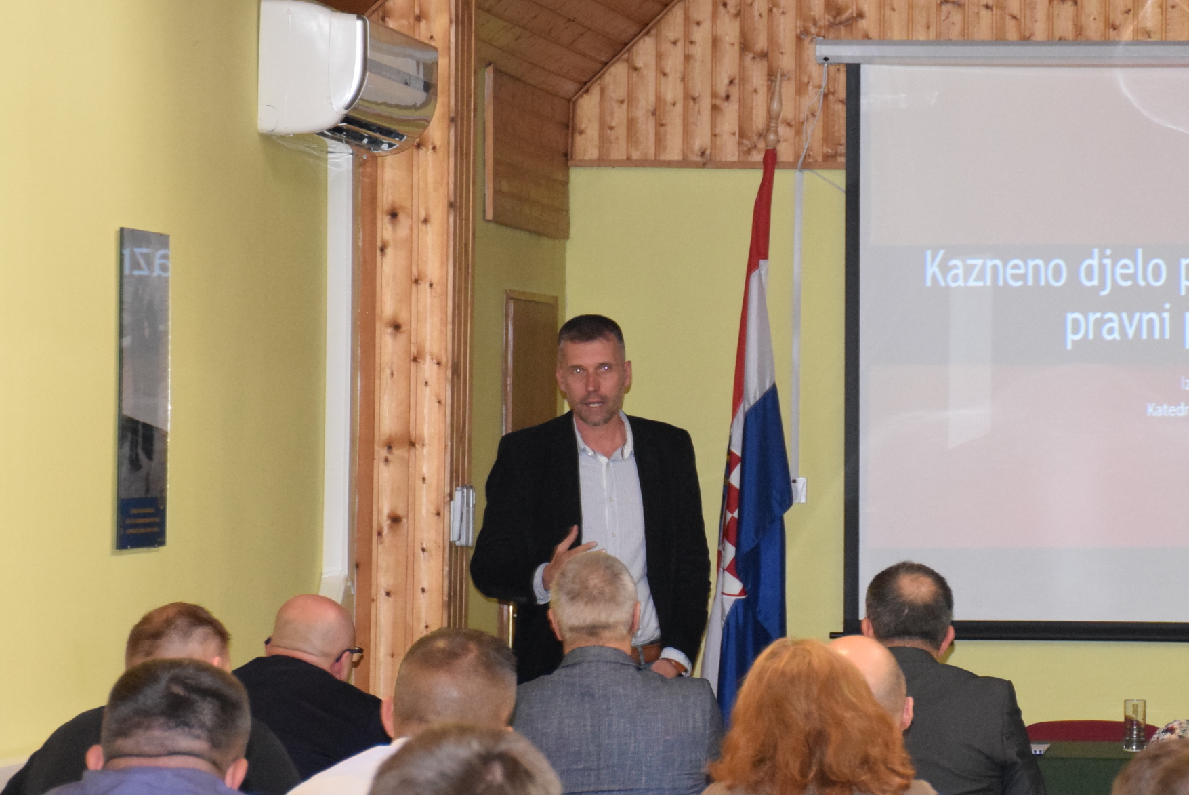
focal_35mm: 179
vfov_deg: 7.7
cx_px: 983
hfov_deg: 11.4
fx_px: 5916
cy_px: 437
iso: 3200
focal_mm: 70
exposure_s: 1/60
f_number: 5
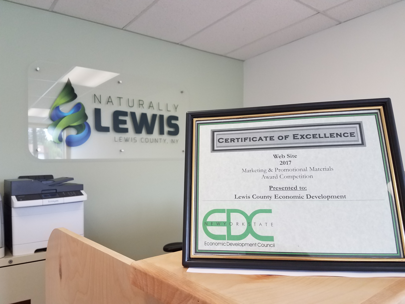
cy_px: 152
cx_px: 202
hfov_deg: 67.3
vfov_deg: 53.1
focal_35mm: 26
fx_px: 304
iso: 100
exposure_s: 1/60
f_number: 1.7
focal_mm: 4.2
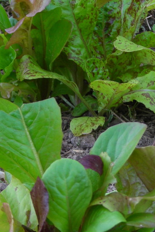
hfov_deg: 12.4
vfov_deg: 18.6
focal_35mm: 110
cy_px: 130
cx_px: 79
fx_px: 711
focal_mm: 9.1
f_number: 3.6
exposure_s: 1/29.5
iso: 50
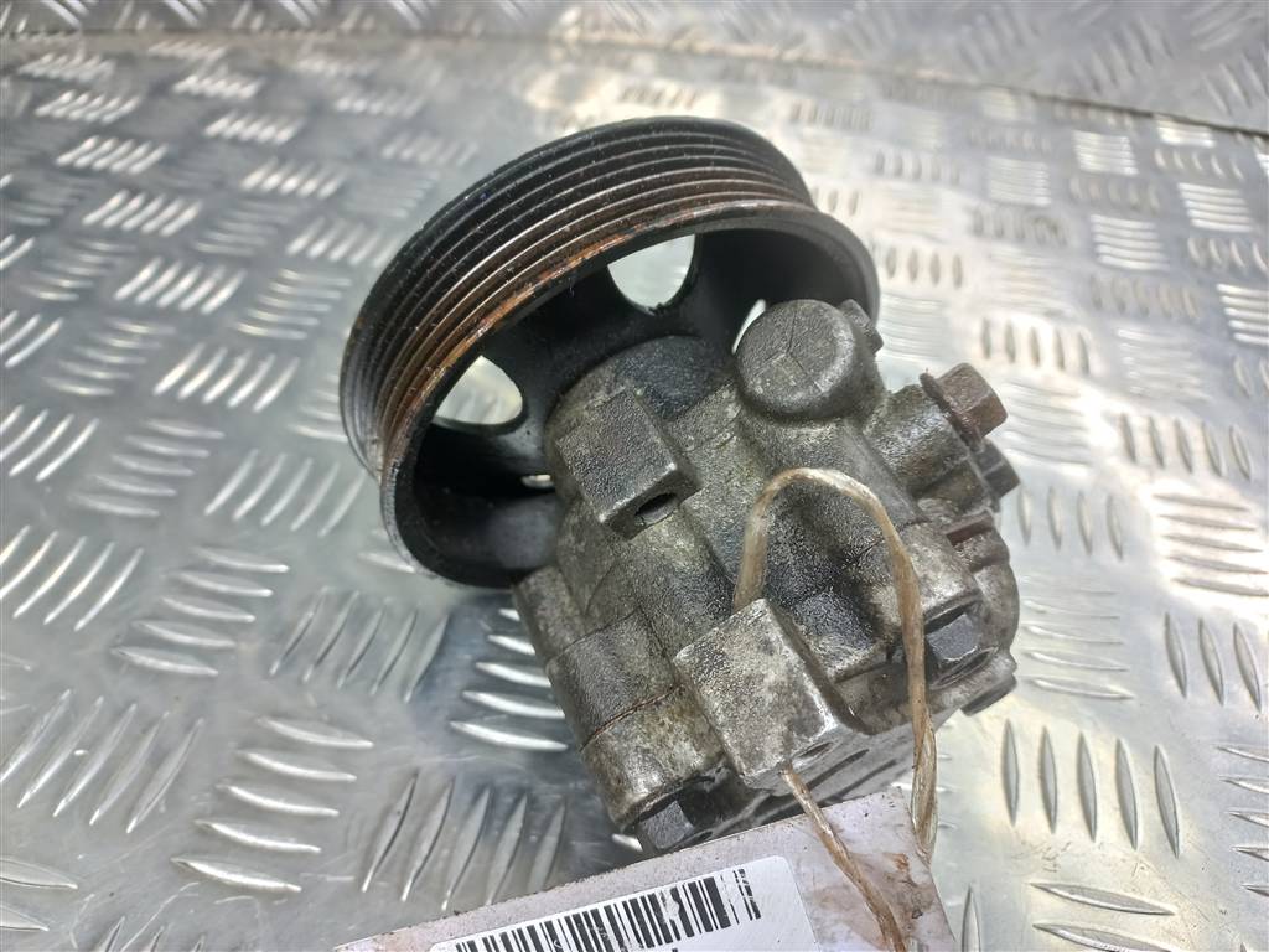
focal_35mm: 25
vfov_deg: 54.9
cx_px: 634
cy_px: 476
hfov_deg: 69.4
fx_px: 916
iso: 80
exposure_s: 1/50
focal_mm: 4.6
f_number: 1.8
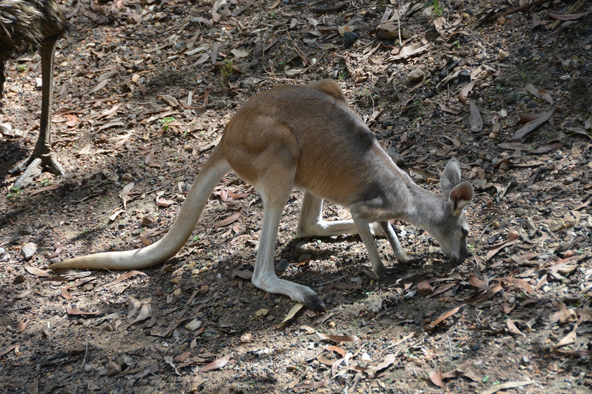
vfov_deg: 7.0
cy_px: 197
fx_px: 3205
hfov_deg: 10.6
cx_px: 296
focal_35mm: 195
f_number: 5.6
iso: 800
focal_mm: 130
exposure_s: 1/1000
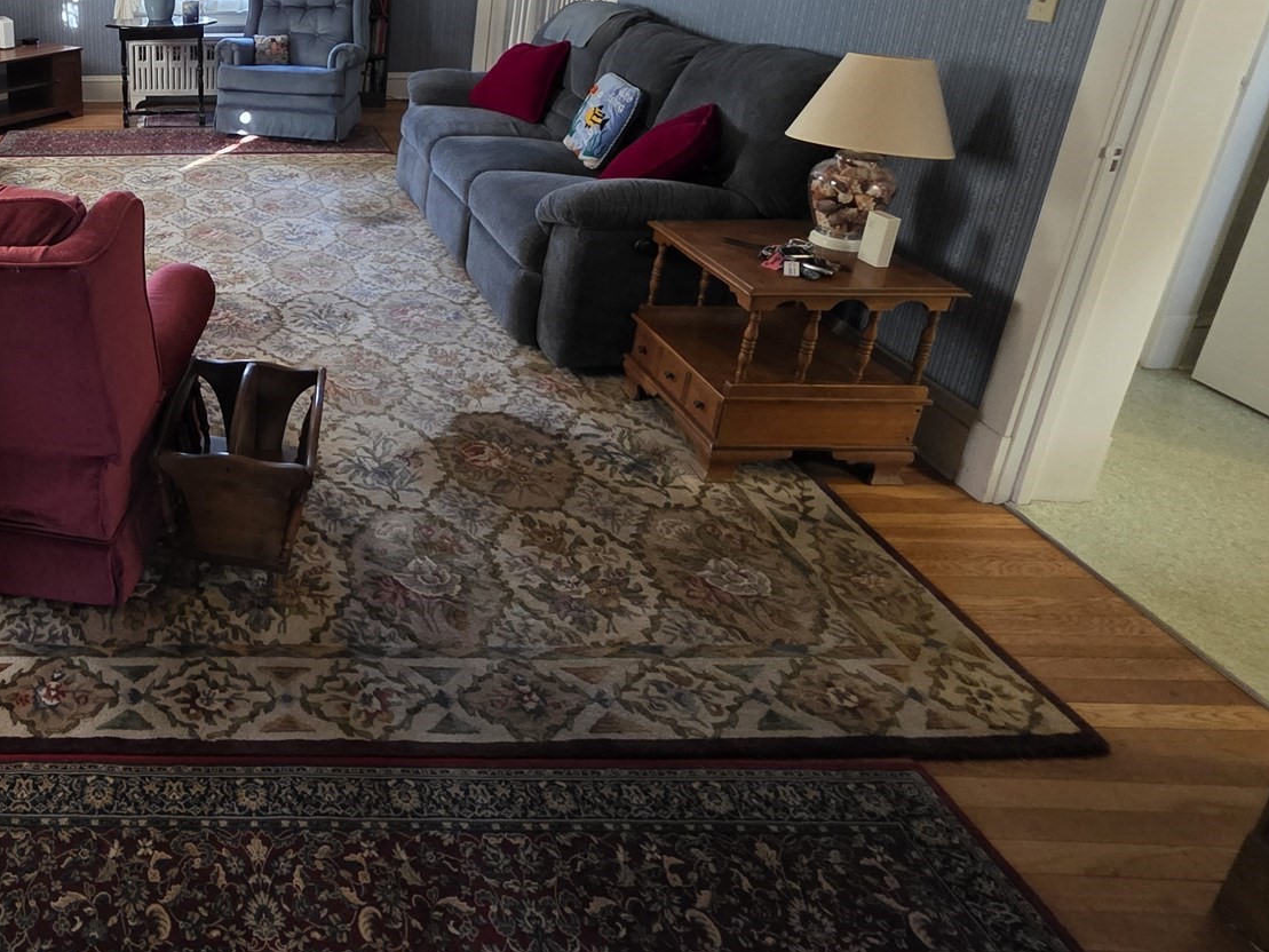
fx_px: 880
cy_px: 236
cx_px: 144
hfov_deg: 61.3
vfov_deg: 54.1
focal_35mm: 24
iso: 640
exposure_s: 1/60
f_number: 1.9
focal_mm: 2.2
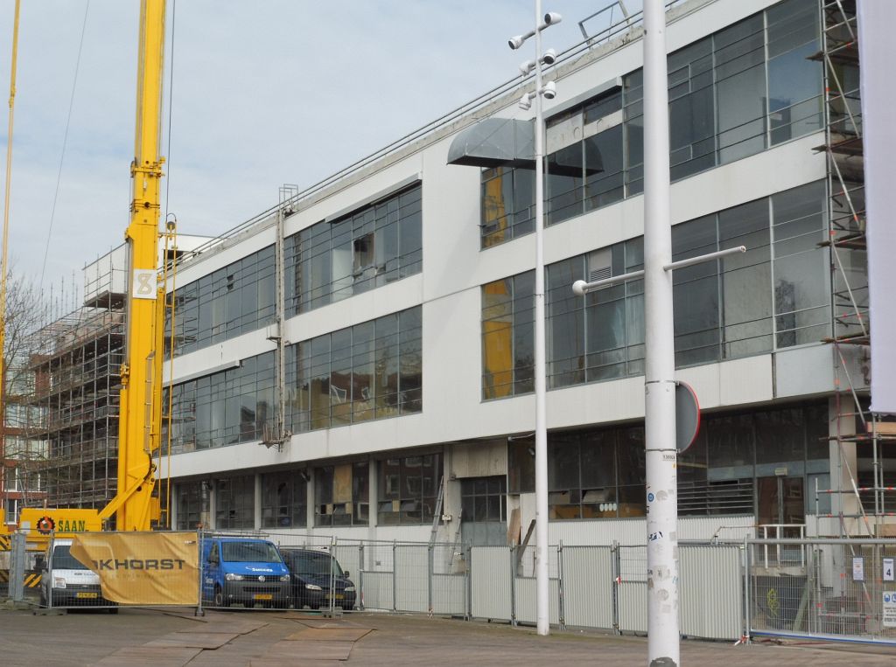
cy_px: 334
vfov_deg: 22.2
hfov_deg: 29.5
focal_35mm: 66
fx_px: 1704
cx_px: 448
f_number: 6.3
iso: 100
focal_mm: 11.7
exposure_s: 1/400
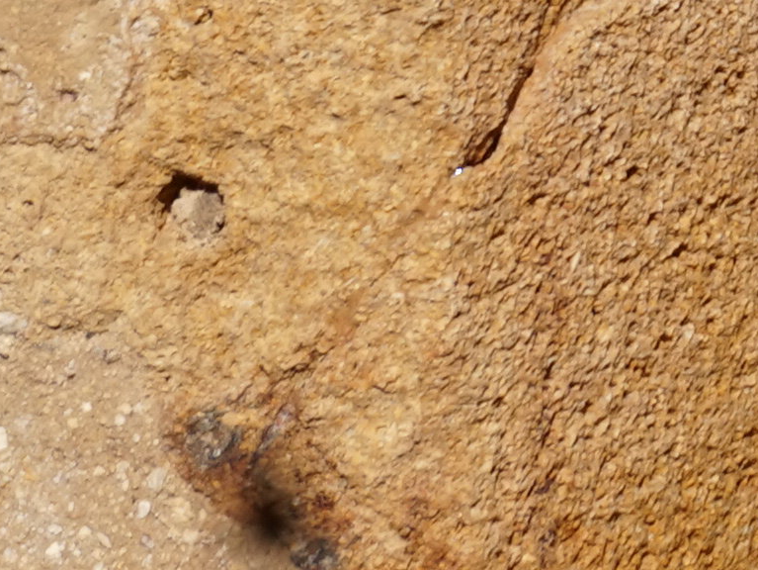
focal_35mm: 1189
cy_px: -902
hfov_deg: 1.7
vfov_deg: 1.2
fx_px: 26048
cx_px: 2549
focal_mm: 116
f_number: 9
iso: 100
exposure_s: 1/320
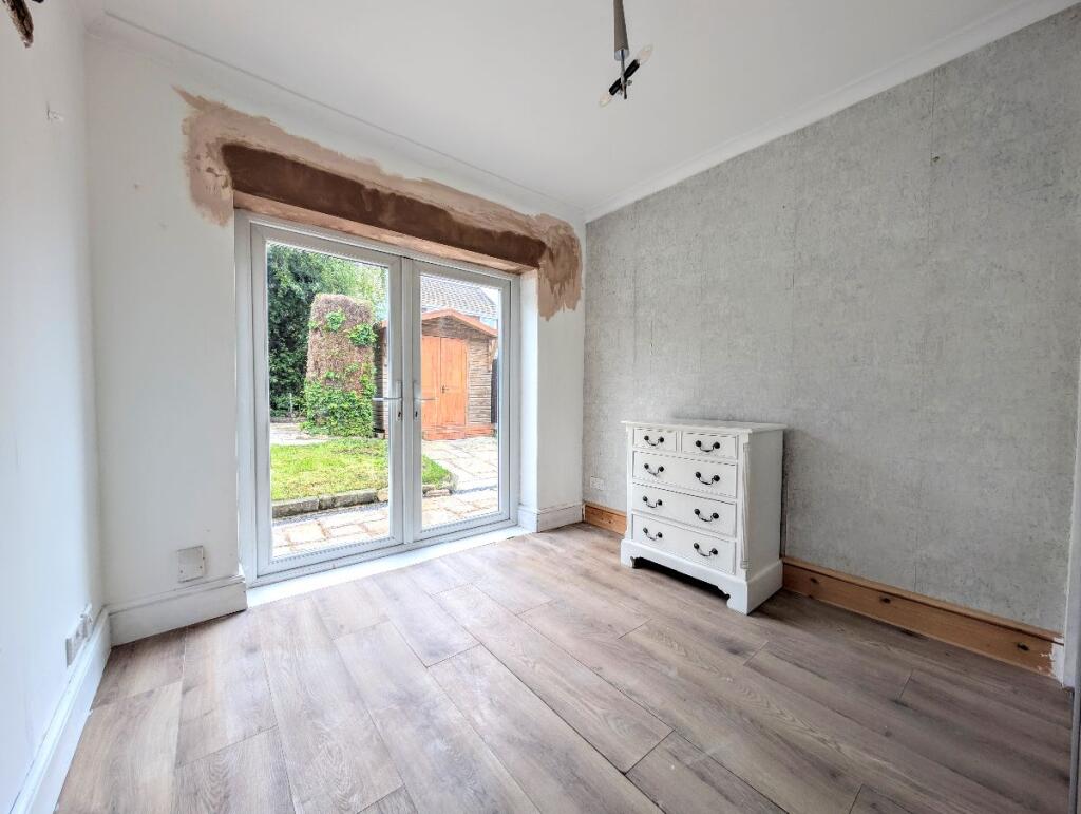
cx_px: 540
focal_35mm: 12
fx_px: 375
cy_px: 407
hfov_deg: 110.5
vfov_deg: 94.6
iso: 51
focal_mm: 2.02
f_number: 1.7
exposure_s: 1/428
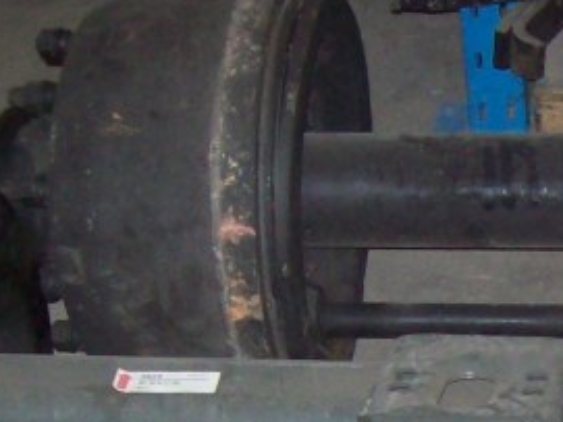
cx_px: 719
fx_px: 2211
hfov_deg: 14.0
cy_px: 483
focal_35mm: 136
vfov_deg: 10.7
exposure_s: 1/64
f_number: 2.7
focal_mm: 6
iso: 200
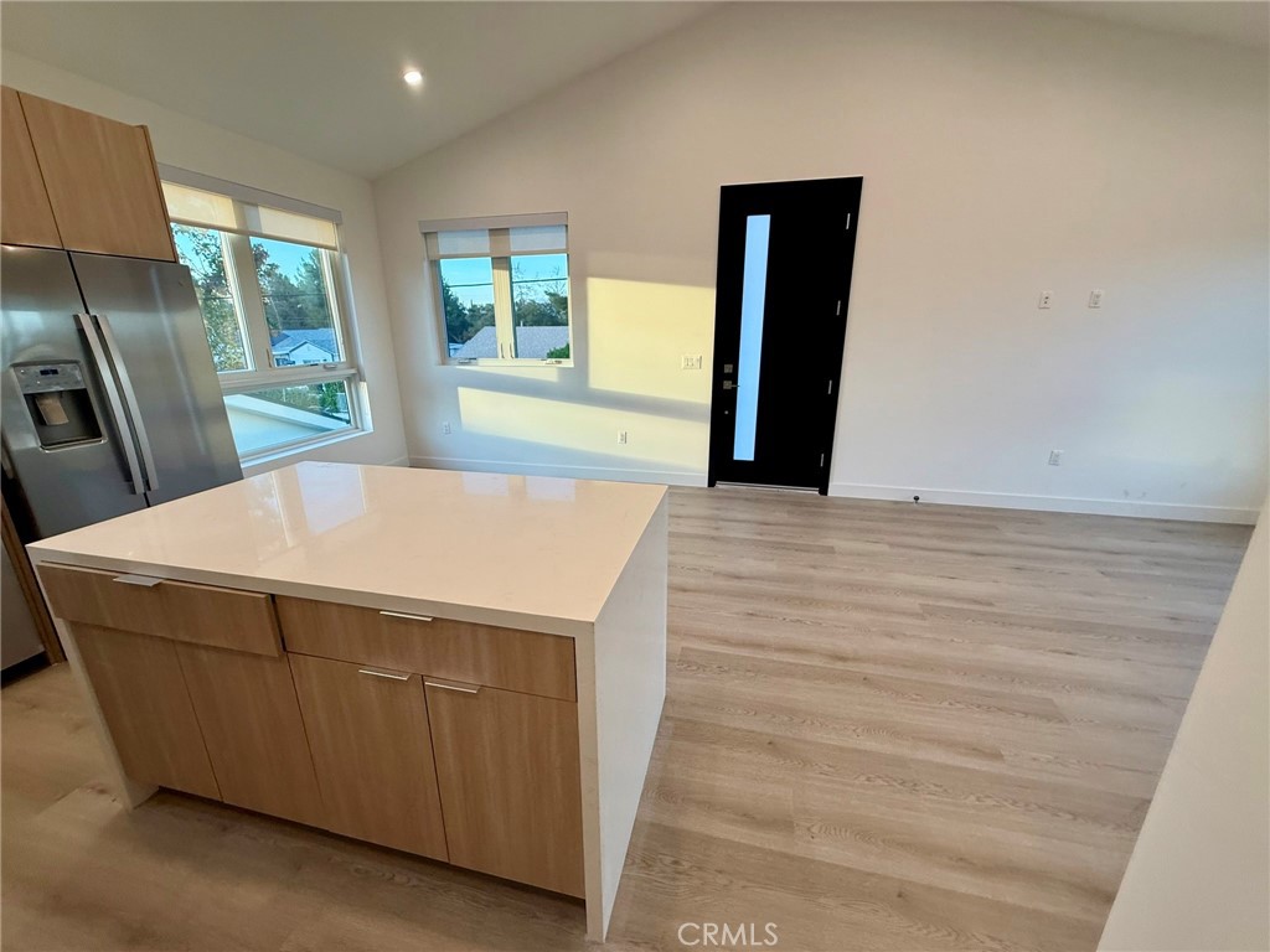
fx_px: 514
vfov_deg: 85.7
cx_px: 635
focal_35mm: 14
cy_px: 476
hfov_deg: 102.1
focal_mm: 2.22
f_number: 2.2
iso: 80
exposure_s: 1/120
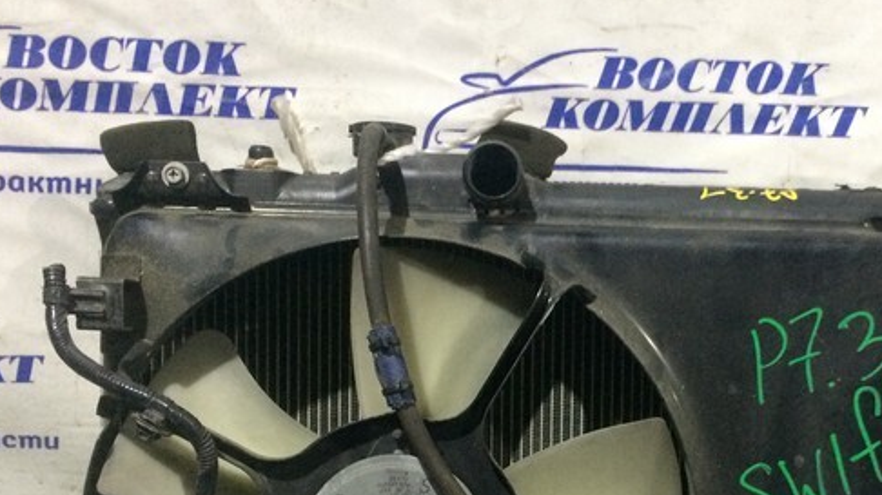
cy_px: 446
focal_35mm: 52
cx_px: 597
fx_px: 1216
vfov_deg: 22.5
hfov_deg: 39.3
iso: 320
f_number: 2.2
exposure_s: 1/17
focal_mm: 4.15
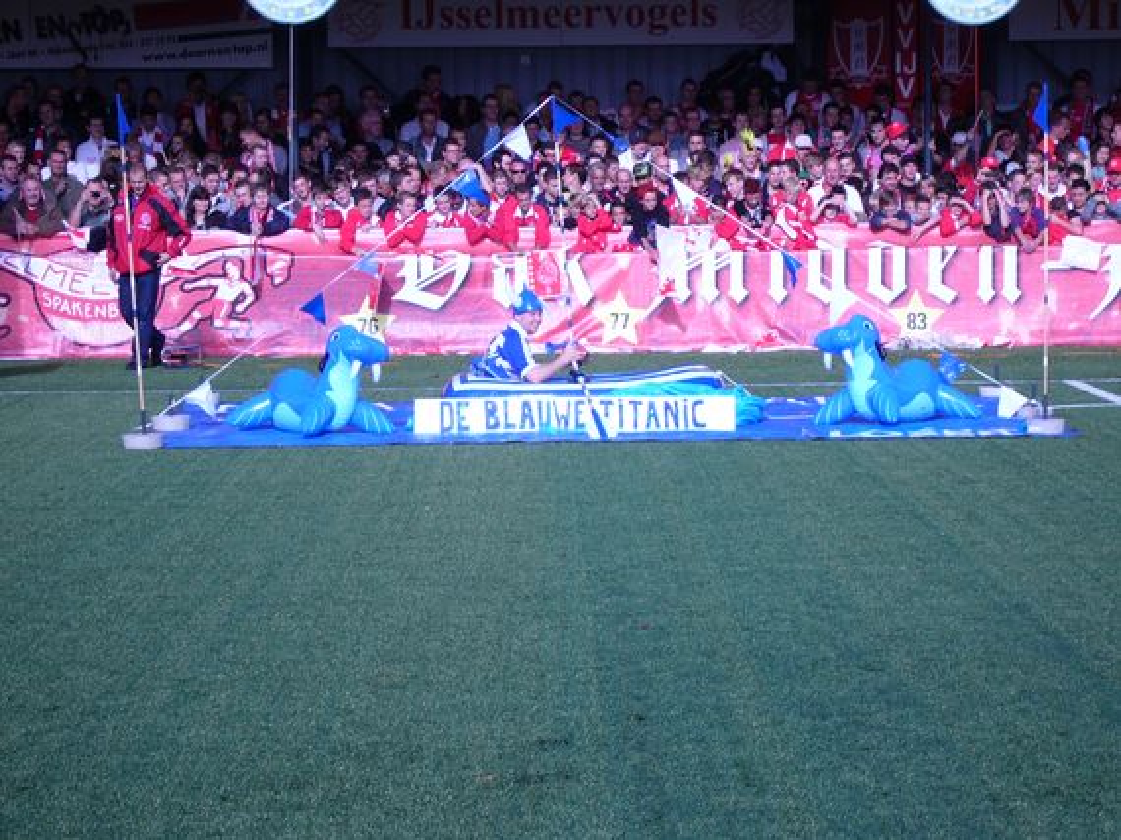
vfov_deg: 14.1
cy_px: 420
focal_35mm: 105
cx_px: 560
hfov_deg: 18.7
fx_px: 3399
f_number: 4.9
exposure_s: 1/250
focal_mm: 17.4
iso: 50
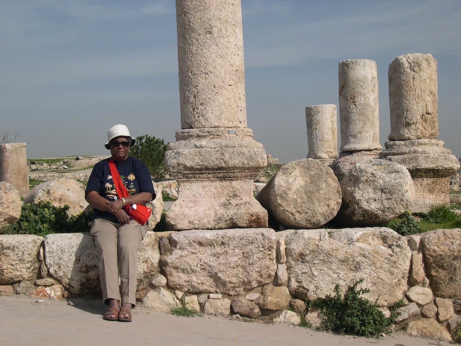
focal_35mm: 62
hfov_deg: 31.2
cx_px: 230
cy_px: 173
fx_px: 826
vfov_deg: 23.7
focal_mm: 13.2
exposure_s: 1/257
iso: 100
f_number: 9.6
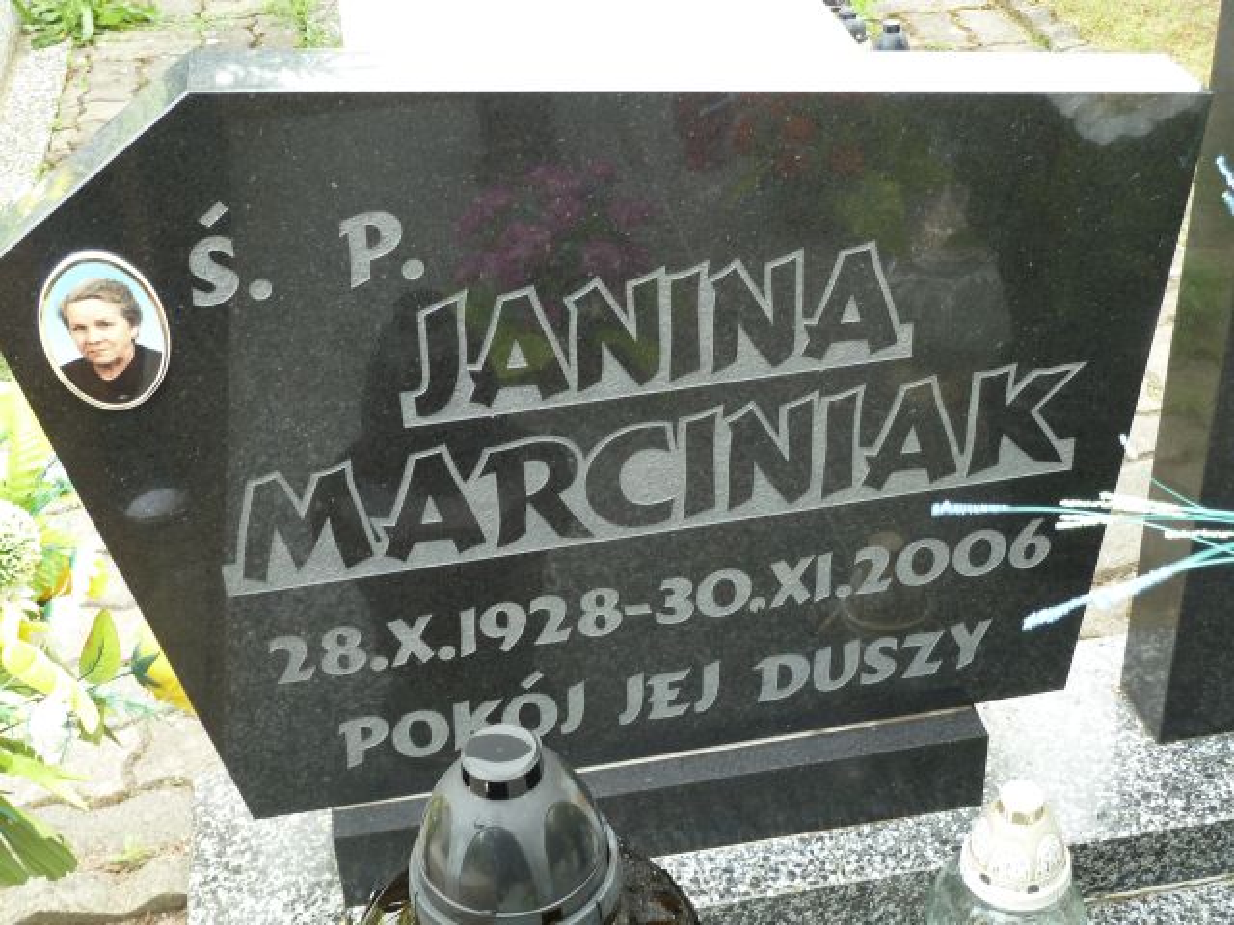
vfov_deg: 30.3
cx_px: 617
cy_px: 462
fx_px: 1711
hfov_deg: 39.7
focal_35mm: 48
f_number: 3.8
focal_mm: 7.9
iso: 100
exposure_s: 1/30
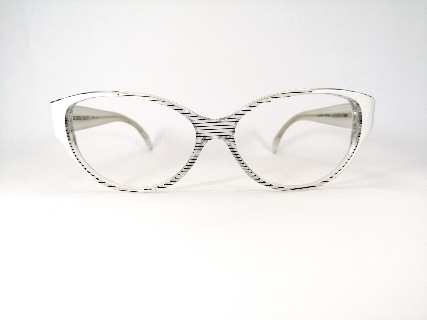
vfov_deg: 51.4
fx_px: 333
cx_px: 214
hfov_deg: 65.3
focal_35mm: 27
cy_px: 160
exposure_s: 1/150
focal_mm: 3.95
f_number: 1.8
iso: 50
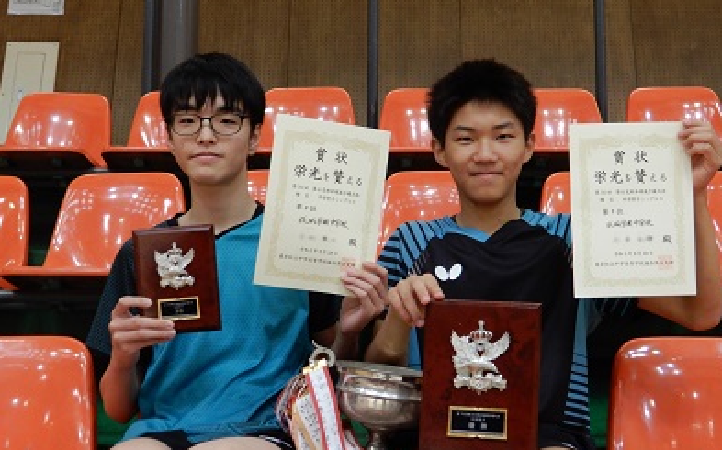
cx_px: 362
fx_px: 1062
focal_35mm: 54
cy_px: 253
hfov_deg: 37.6
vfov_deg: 23.9
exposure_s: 1/25
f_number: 4
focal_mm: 8.9
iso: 400
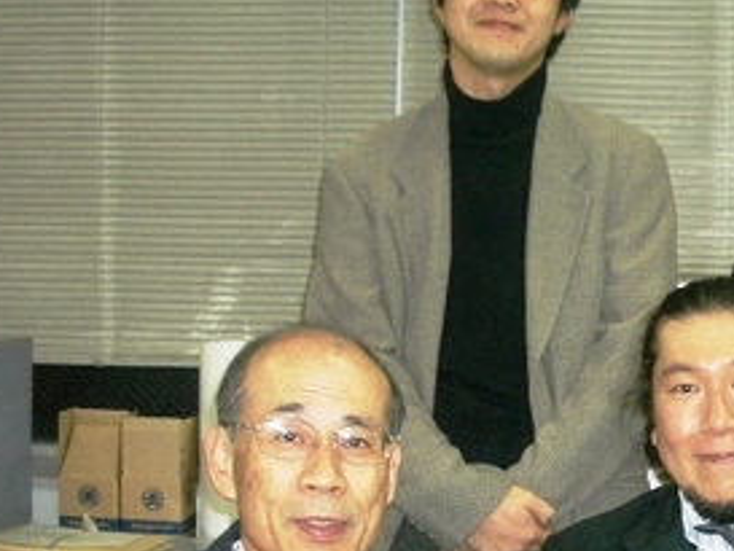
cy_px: 427
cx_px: 626
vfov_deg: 17.9
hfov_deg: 23.3
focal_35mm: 82
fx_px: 1739
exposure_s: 1/60
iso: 100
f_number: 2.6
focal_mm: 5.8
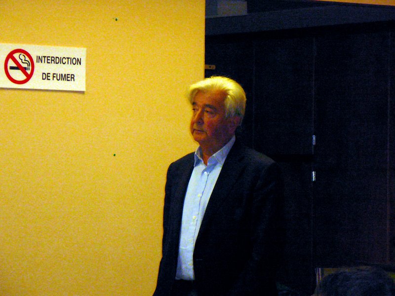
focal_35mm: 204
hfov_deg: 9.7
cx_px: 198
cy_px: 148
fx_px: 2328
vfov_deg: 7.3
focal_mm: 30.3
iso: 400
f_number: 4.1
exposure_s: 1/30
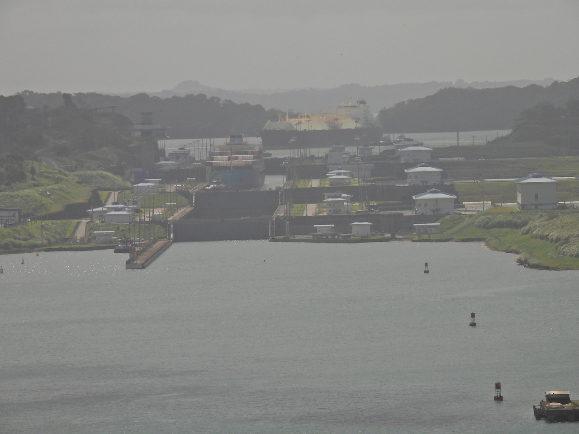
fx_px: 5854
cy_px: 217
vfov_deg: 4.2
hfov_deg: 5.7
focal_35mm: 350
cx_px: 290
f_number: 5
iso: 100
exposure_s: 1/640
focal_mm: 62.5
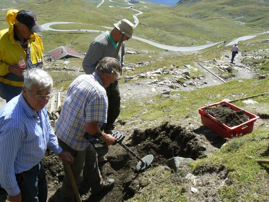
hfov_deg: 51.4
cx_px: 134
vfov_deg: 39.7
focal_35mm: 36
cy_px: 101
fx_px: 280
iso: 80
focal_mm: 6
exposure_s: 1/200
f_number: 5.6
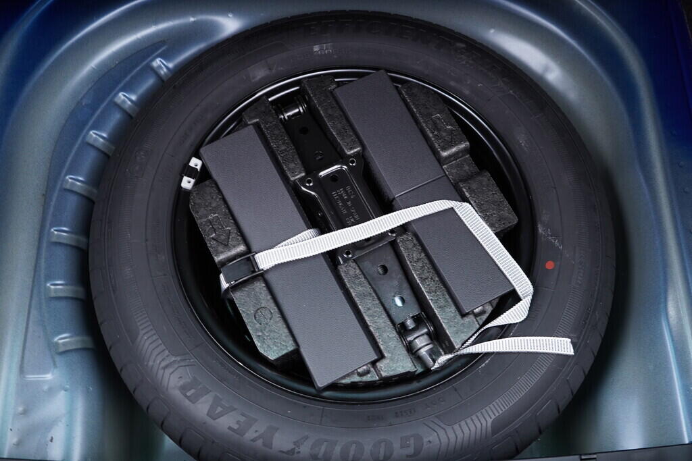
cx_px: 346
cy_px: 230
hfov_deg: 53.1
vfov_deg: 36.9
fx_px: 692
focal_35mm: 36
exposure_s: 1/40
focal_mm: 24
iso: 400
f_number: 2.8
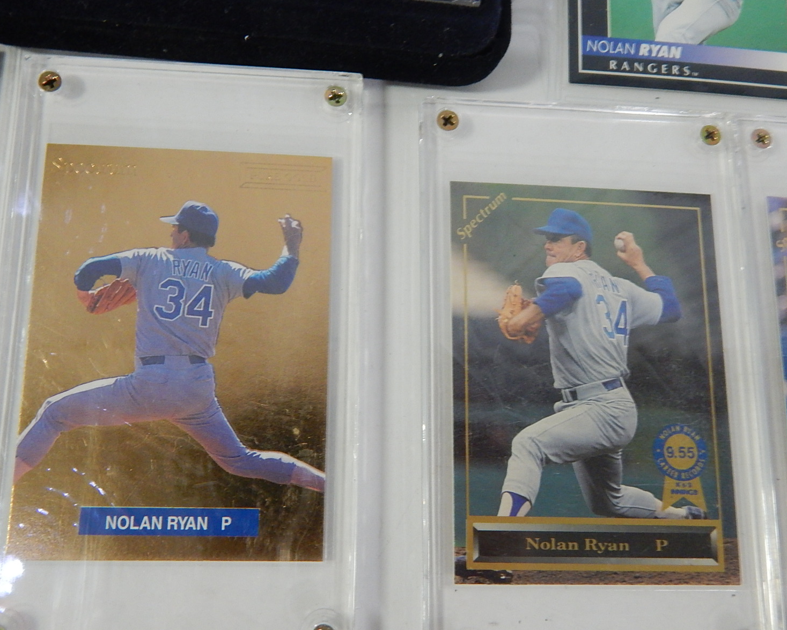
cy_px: 311
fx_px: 769
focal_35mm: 33
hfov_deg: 54.1
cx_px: 361
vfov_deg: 44.6
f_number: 3.2
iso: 400
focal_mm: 5.6
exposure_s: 1/50
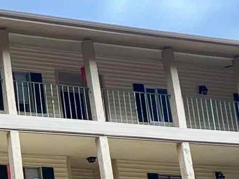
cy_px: 208
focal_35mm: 85
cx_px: -140
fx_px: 587
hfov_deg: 19.4
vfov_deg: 16.7
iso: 32
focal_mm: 1.57
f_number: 1.8
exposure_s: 1/241
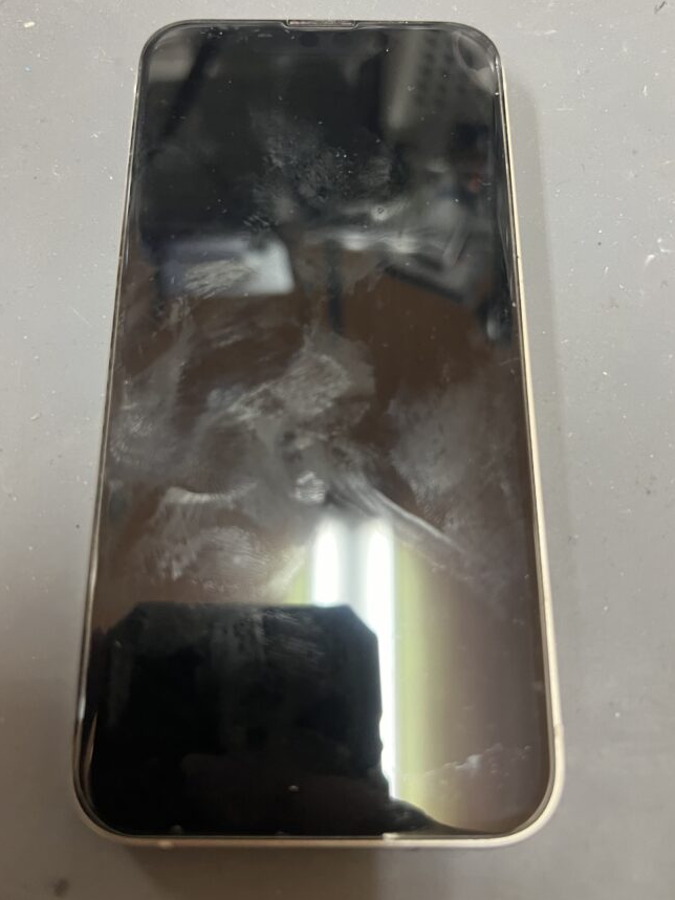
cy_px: 417
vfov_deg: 58.3
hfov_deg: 45.4
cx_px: 333
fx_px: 806
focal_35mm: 31
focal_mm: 5.7
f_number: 1.5
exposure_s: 1/50
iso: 320
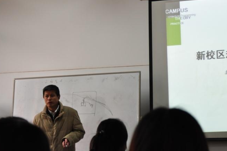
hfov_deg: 21.5
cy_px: 67
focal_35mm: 94
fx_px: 592
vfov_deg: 14.5
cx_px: 174
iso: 800
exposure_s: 1/80
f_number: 4.5
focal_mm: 40
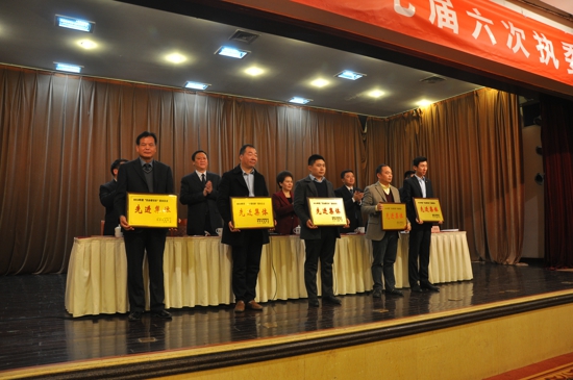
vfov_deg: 47.8
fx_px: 429
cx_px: 286
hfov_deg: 67.5
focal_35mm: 27
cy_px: 190
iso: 400
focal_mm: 18
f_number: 5
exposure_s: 1/25
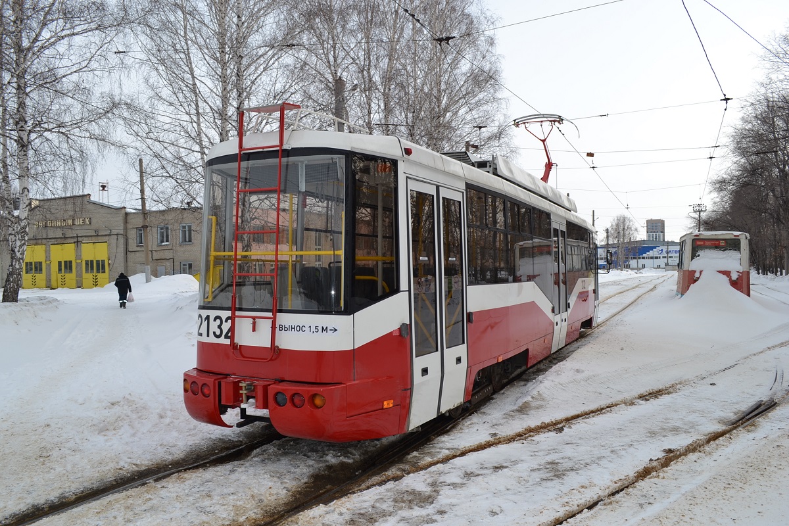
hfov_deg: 67.4
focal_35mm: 27
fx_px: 592
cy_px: 263
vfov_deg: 47.9
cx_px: 394
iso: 100
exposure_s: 1/200
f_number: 7.1
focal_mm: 18
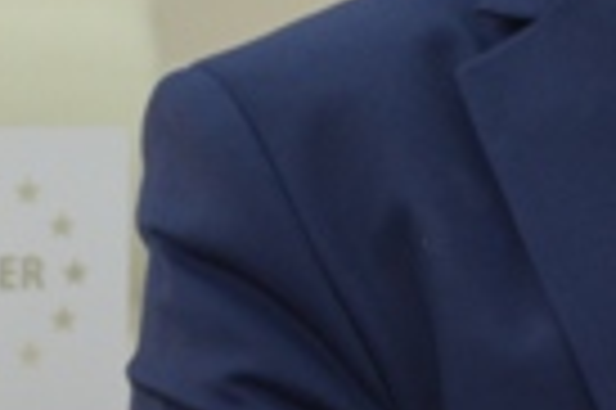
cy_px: -108
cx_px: 328
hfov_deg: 7.8
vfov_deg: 5.1
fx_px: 4546
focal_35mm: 266
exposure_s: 1/80
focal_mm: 38
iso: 800
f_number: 4.8
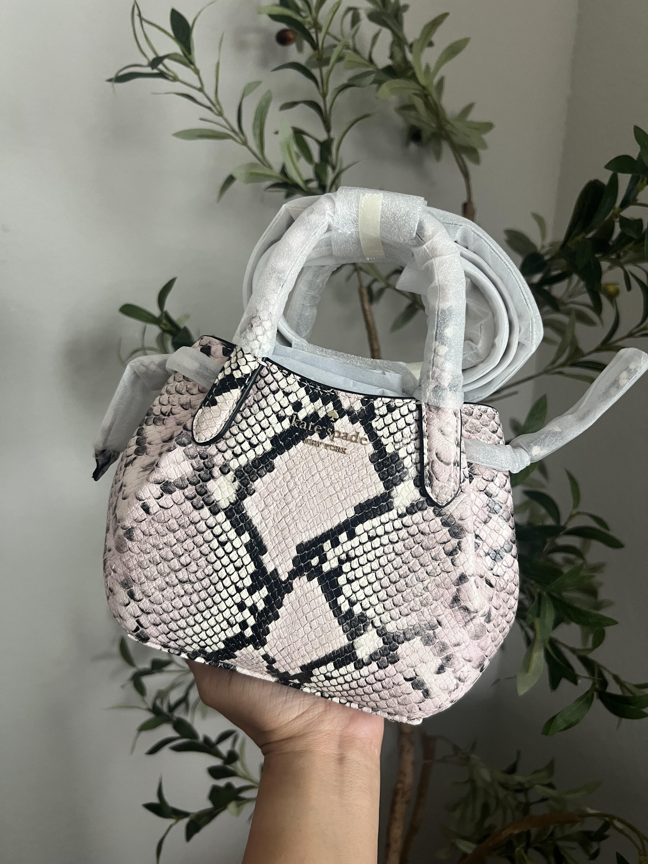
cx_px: 324
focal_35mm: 26
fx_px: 649
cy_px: 432
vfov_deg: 67.3
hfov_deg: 53.1
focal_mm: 5.7
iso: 160
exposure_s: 1/60
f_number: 1.5
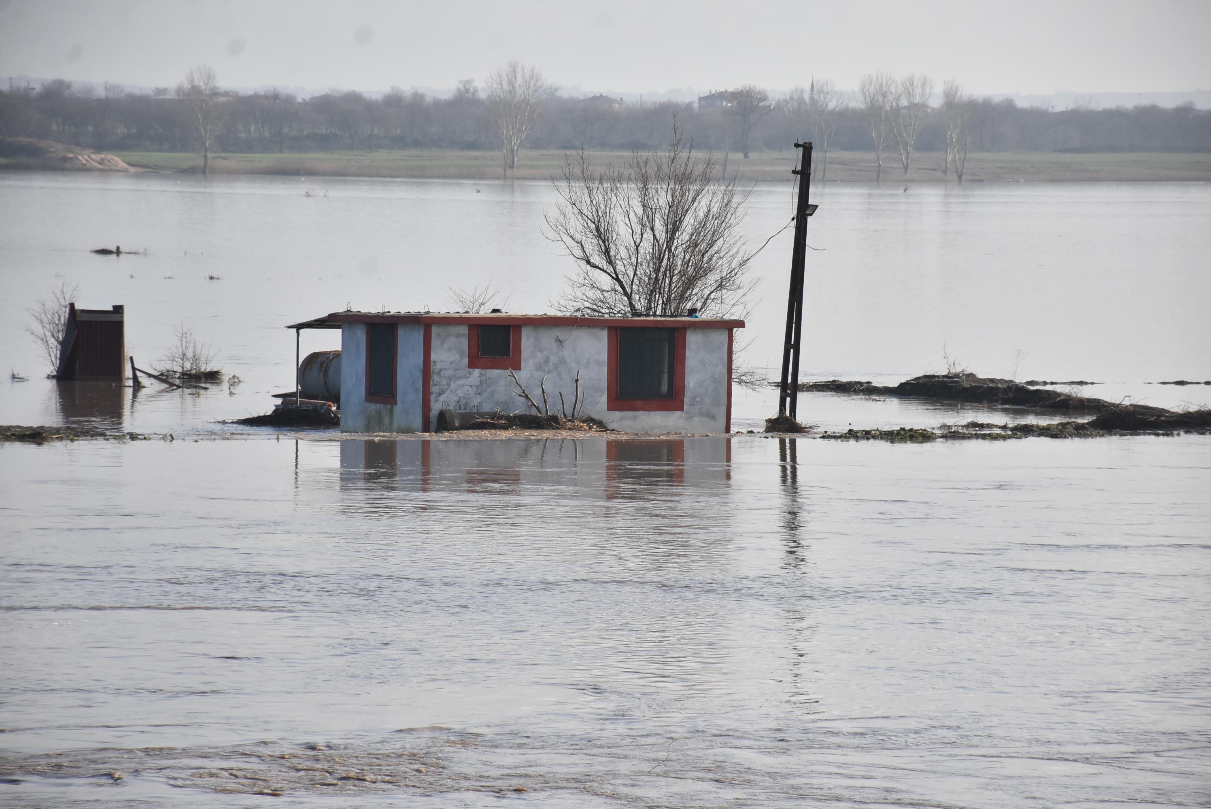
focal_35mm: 210
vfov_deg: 6.6
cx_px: 606
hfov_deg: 9.8
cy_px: 404
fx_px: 7069
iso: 800
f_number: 7.1
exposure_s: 1/3200
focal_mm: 140
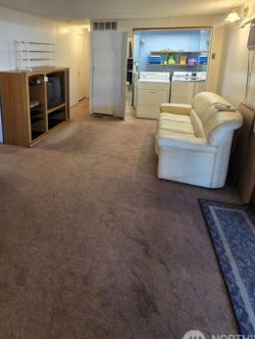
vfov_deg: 77.4
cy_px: 97
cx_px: 97
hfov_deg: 65.2
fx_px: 196
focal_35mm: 20
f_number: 2.2
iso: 640
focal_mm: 2.2
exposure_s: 1/60
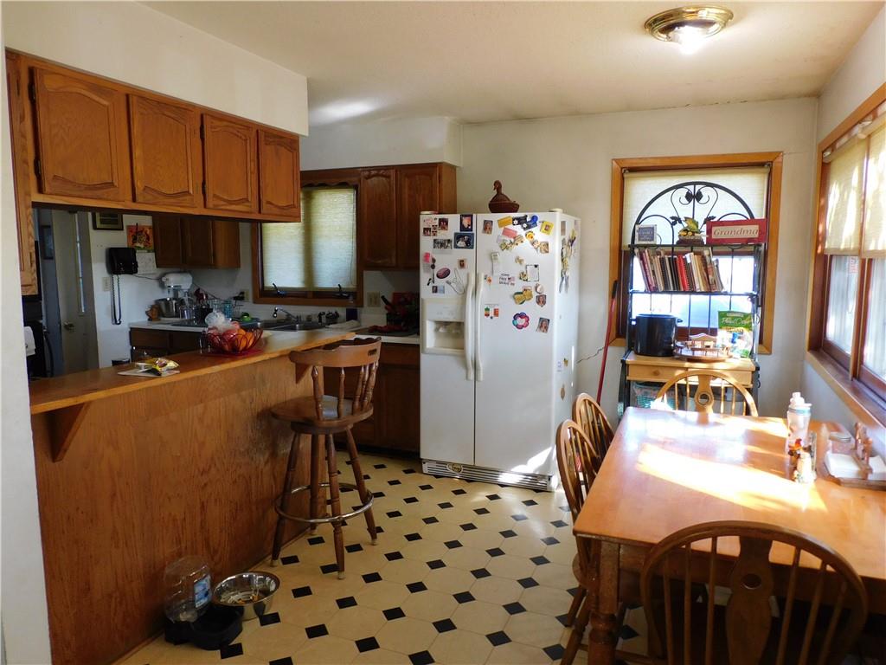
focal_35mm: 24
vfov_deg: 56.8
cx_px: 443
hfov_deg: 71.6
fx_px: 614
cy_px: 332
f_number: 3.3
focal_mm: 4.3
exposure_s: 1/30
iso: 220
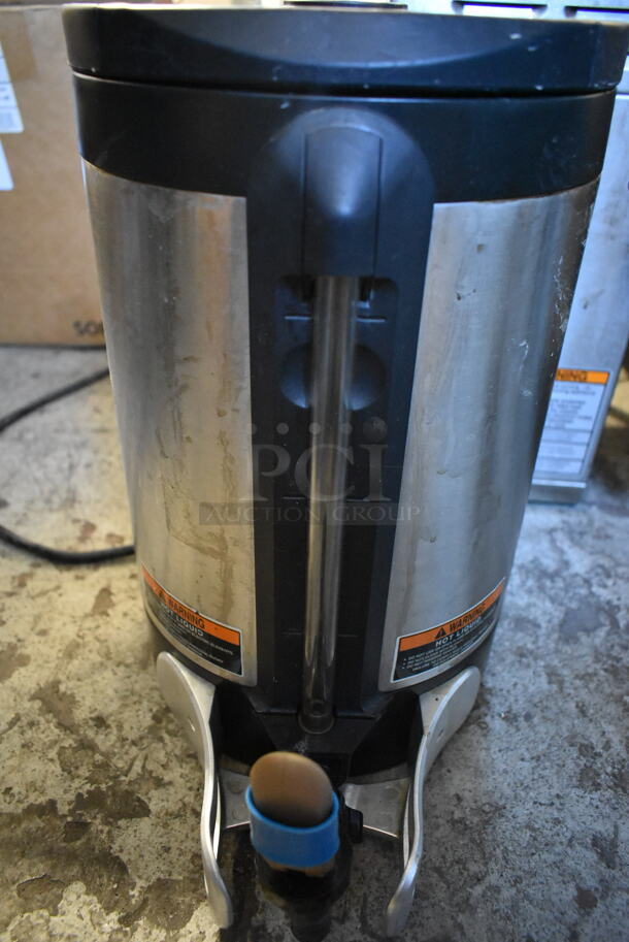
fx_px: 706
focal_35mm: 27
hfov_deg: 48.0
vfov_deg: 67.3
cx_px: 314
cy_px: 471
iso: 6400
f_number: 3.5
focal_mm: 18
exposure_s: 1/30
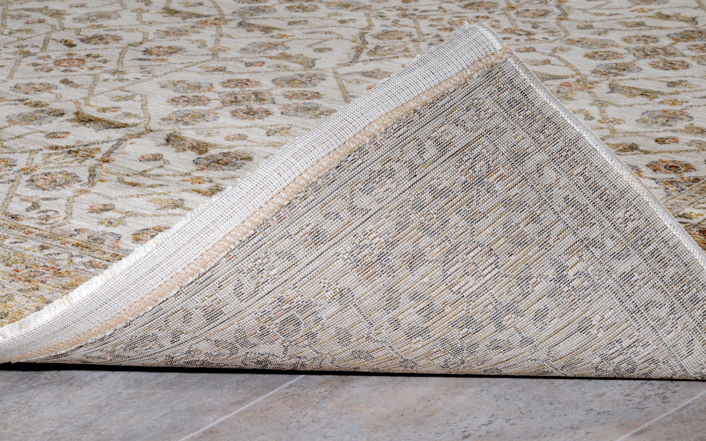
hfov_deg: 19.3
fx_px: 2078
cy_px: 209
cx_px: 352
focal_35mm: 108
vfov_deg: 12.1
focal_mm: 70
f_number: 25
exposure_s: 1/200
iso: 500
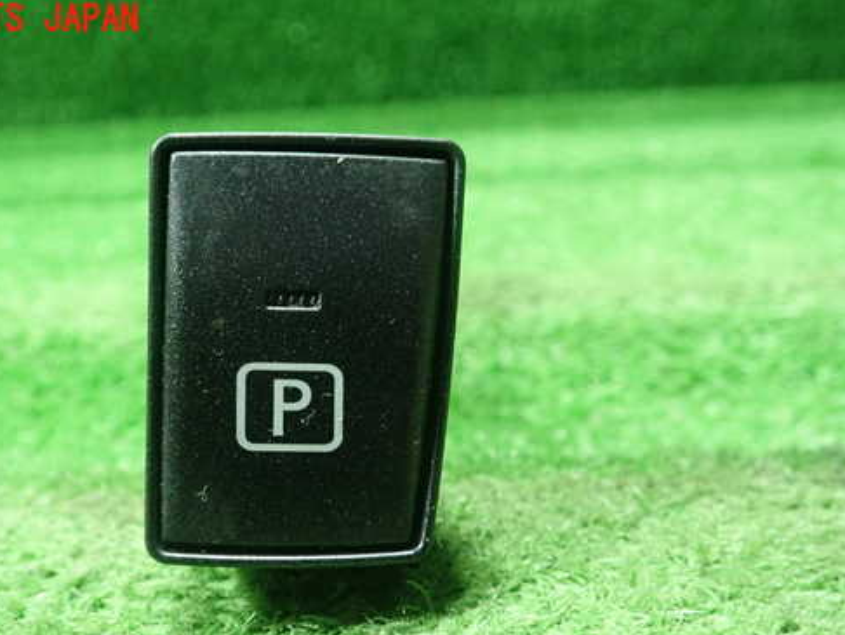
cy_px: 390
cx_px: 344
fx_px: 904
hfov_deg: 49.8
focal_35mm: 37
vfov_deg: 38.5
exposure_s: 1/80
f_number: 2.3
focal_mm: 5.5
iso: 800
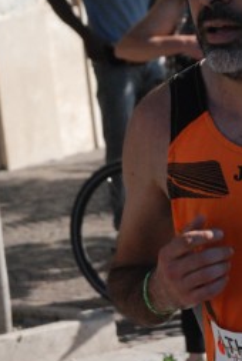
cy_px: 250
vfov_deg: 8.2
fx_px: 2497
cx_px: 182
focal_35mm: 249
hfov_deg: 5.5
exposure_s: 1/1600
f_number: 7.1
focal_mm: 70
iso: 1000
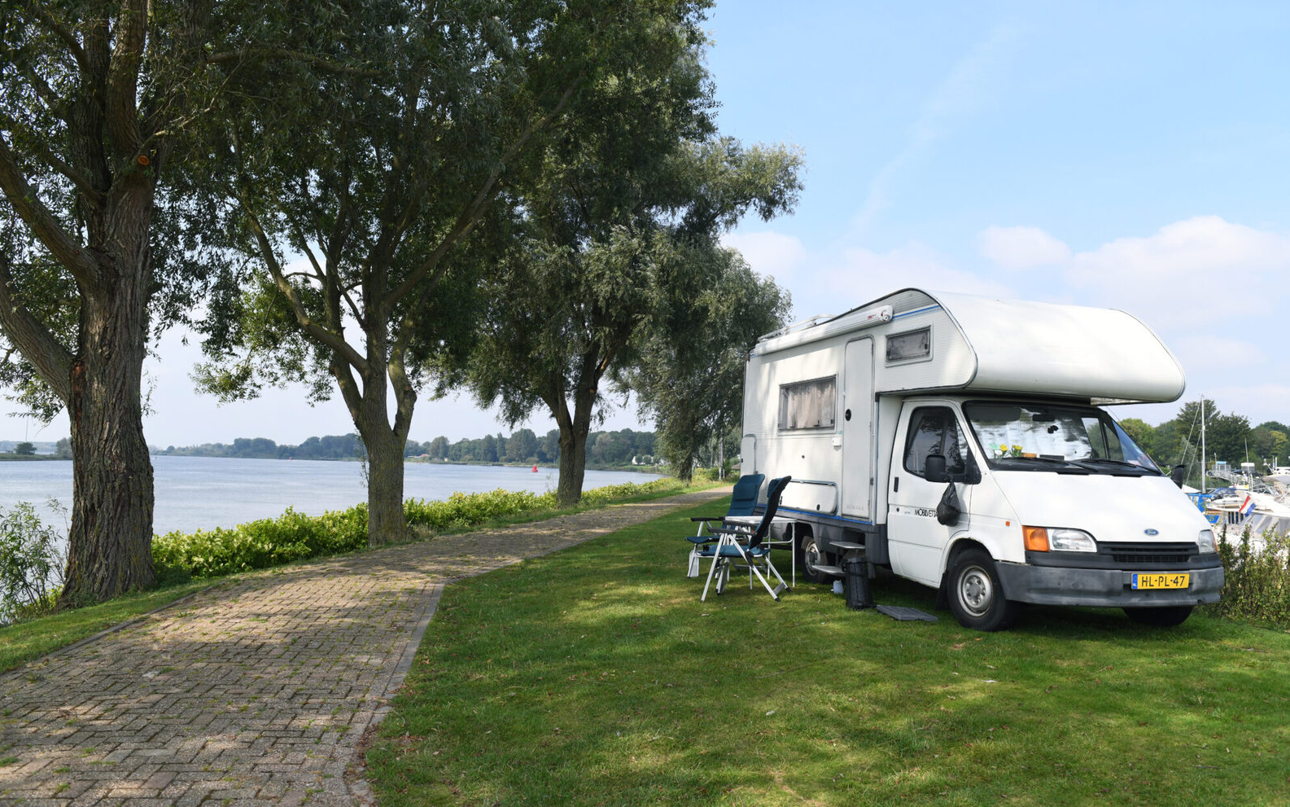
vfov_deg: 49.3
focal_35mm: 25
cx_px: 637
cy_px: 388
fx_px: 879
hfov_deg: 72.5
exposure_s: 1/1000
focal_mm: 24
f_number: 5.6
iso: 320
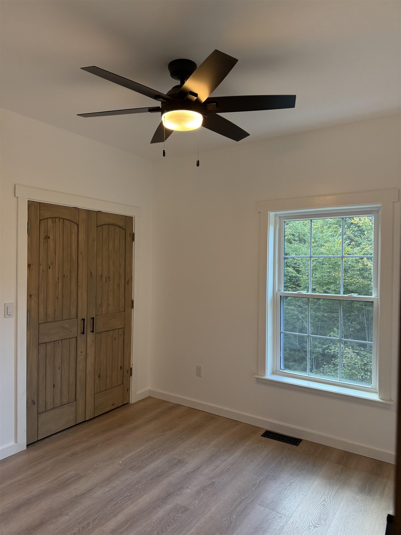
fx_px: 371
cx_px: 200
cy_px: 268
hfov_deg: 56.8
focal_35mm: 24
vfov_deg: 71.6
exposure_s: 1/120
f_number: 1.78
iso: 200
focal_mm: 6.76
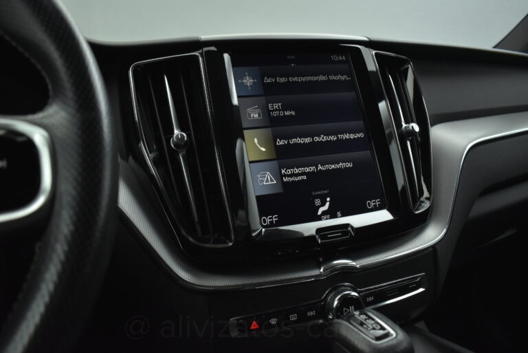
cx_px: 264
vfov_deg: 48.0
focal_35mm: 27
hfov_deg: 67.4
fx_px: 396
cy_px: 176
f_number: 3.5
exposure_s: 1/100
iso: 1600
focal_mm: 18
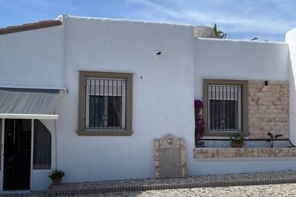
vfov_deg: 32.6
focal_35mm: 41
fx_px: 337
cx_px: 169
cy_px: 116
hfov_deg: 47.3
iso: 32
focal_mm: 5.1
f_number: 1.6
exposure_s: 1/4902
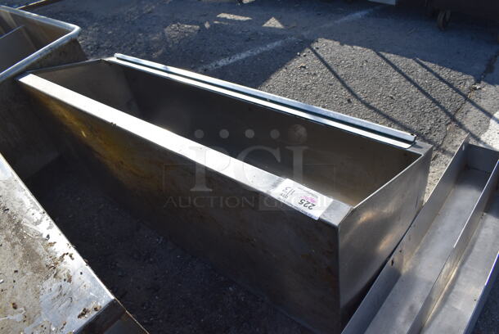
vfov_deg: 48.0
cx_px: 250
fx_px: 375
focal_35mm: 27
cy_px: 167
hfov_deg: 67.3
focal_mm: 18
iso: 200
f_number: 8
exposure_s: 1/640
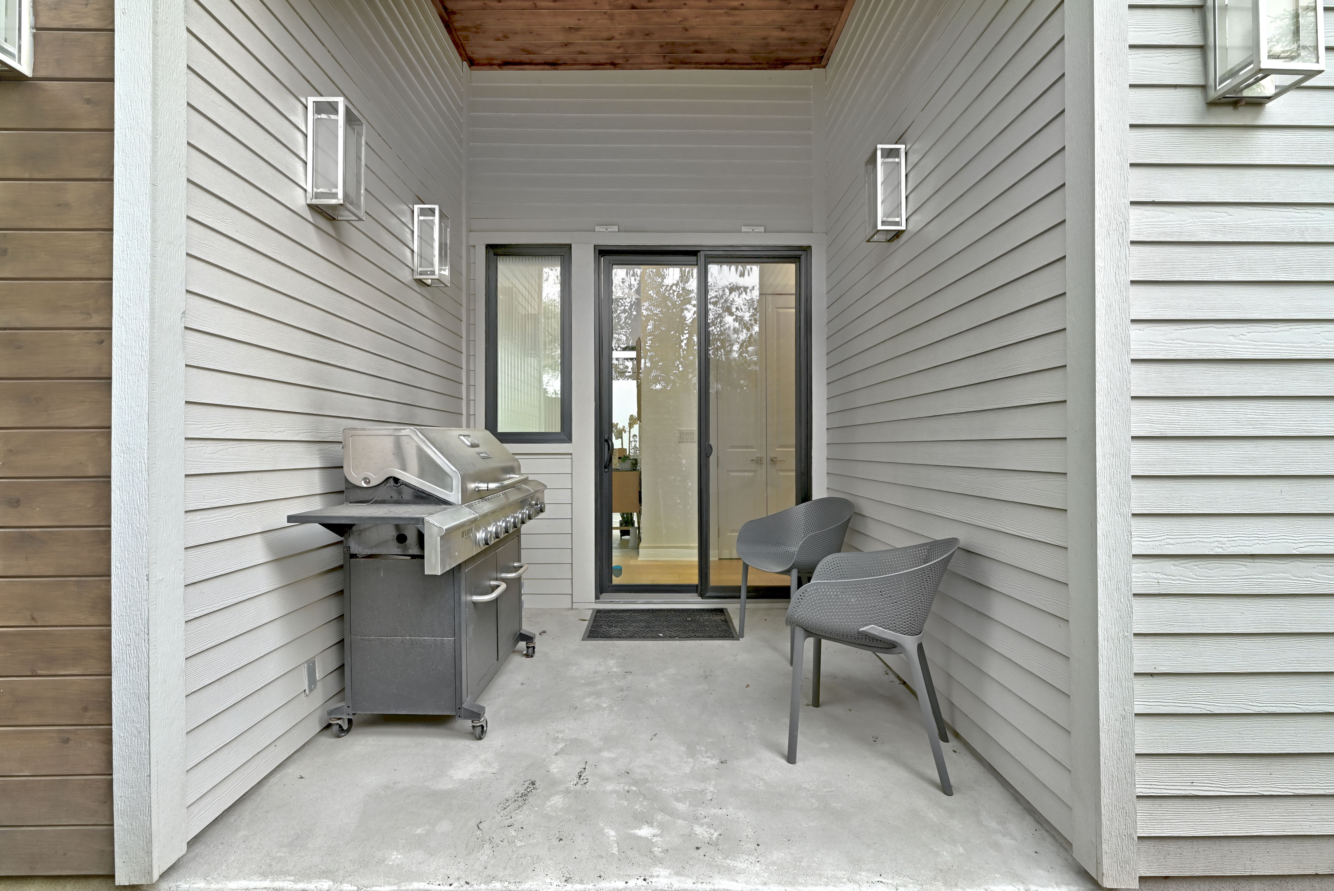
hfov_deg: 100.4
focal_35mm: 15
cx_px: 667
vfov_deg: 77.4
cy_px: 446
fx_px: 556
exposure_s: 1/3.33
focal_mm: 15
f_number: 10
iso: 400
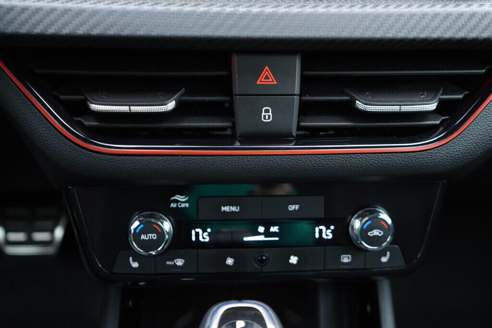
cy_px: 164
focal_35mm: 36
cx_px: 246
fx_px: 492
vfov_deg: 36.9
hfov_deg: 53.1
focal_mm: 24
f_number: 2.8
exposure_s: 1/40
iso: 640
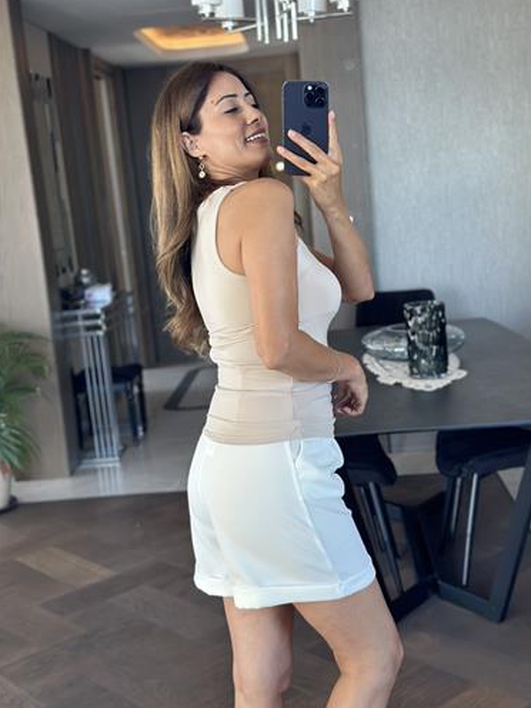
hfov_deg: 29.7
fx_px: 1002
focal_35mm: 49
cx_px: 267
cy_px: 351
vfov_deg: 38.9
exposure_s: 1/100
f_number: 1.78
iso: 100
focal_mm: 6.86
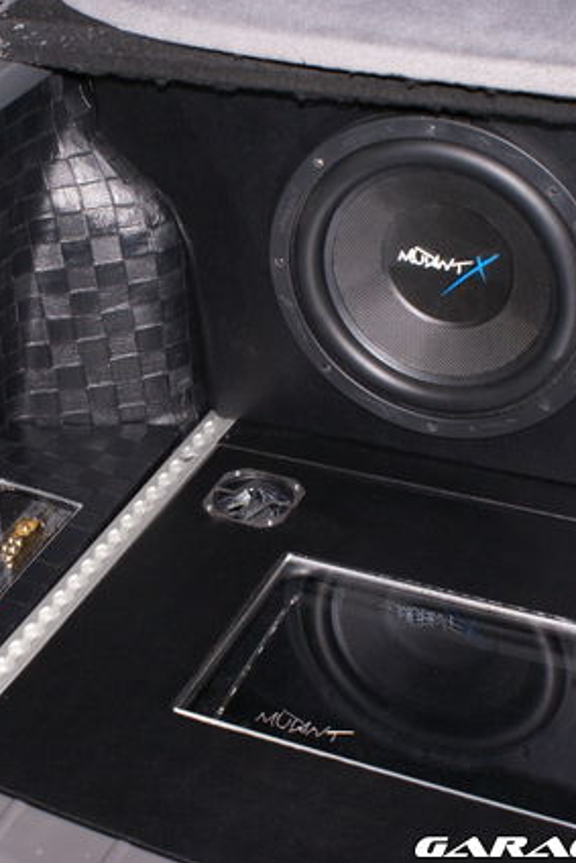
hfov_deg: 19.8
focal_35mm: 68
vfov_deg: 29.6
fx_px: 1631
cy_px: 432
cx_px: 112
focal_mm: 30
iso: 400
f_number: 5.6
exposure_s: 1/60
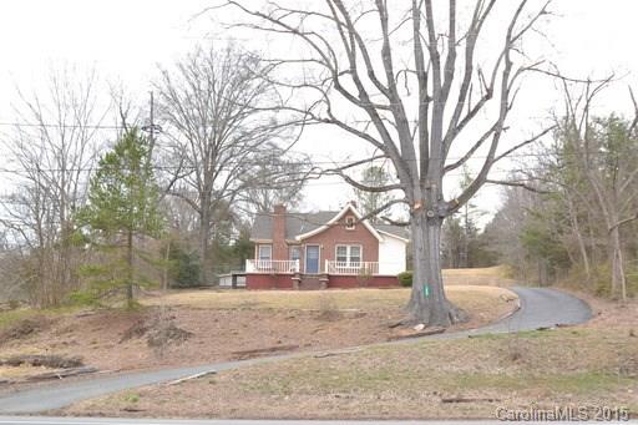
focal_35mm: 36
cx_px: 319
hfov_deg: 53.1
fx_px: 638
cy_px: 212
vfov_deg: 36.8
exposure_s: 1/125
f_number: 4.5
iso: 220
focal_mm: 24
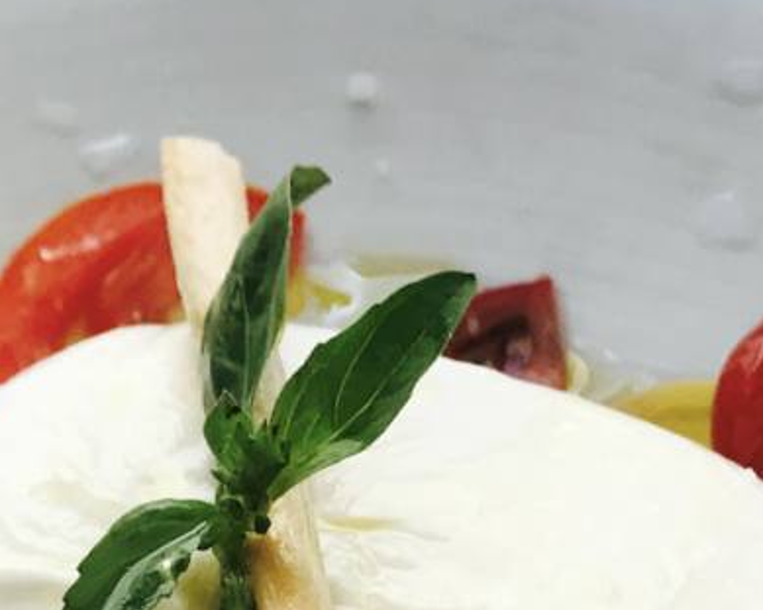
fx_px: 3048
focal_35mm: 135
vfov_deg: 11.2
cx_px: 204
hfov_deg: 14.2
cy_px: 736
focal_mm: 3.99
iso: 20
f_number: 1.8
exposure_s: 1/1451
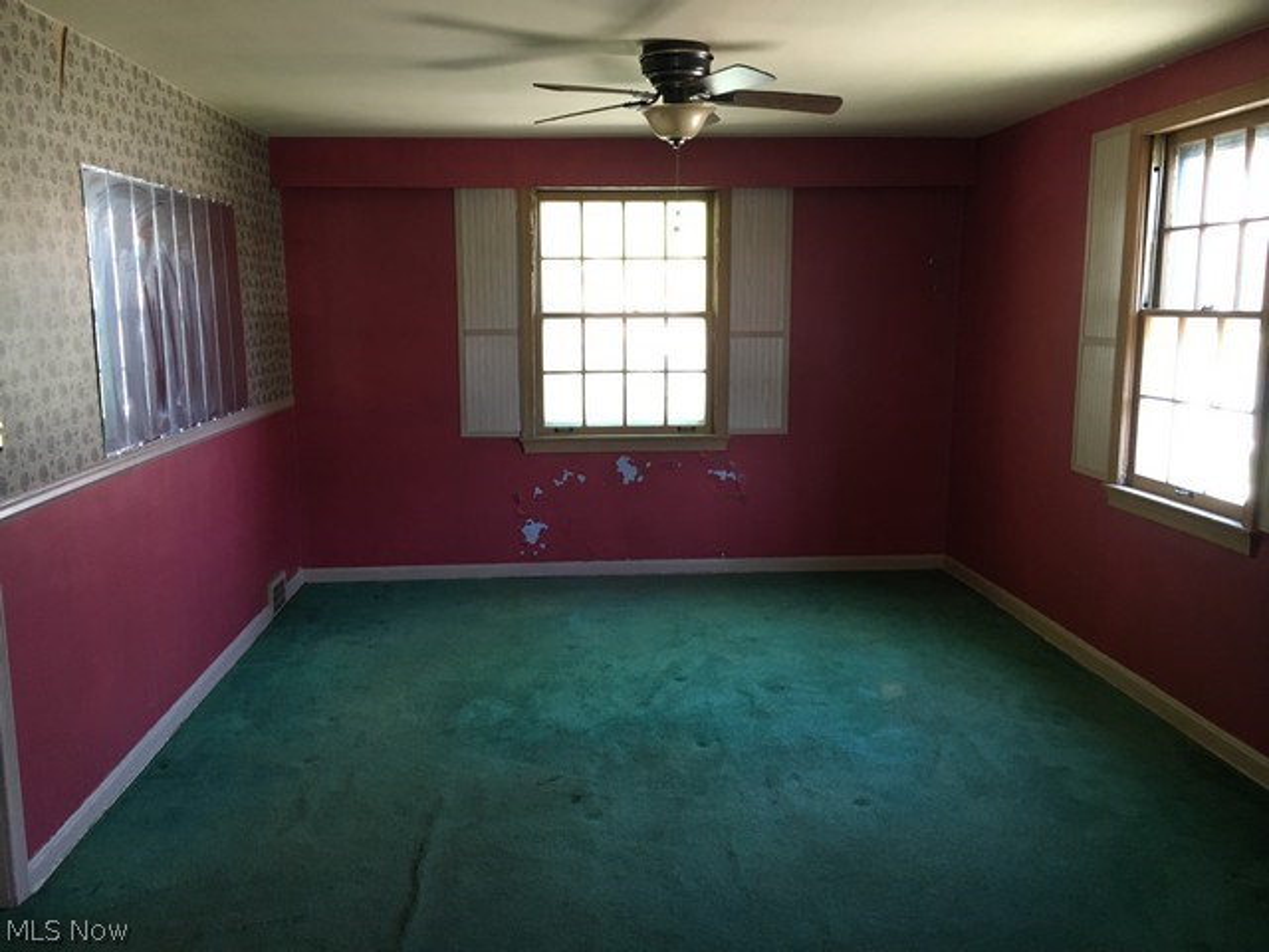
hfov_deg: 61.7
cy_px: 476
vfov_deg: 48.2
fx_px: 1063
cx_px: 634
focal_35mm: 29
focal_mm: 4.15
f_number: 2.2
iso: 160
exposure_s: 1/30
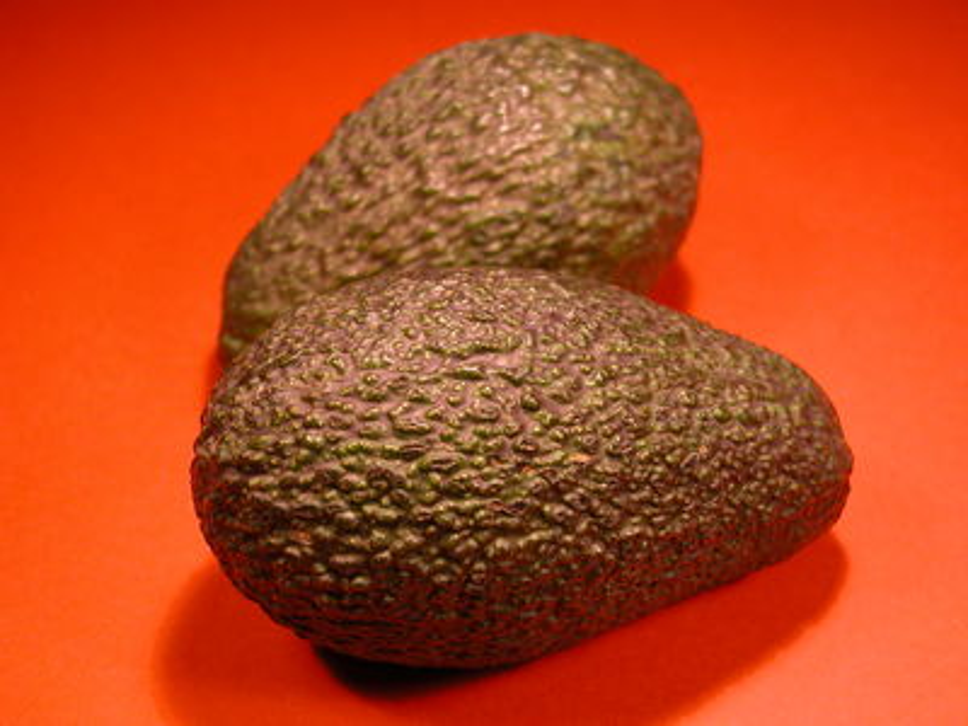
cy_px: 363
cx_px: 484
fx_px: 1398
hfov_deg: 38.2
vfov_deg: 29.1
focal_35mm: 50
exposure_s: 1/27.5
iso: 100
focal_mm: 12.7
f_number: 3
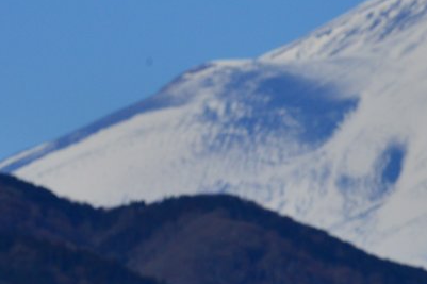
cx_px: 809
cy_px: 224
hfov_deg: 2.6
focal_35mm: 799
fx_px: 9473
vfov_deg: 1.7
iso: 400
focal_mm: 200
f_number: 16
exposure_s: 1/400
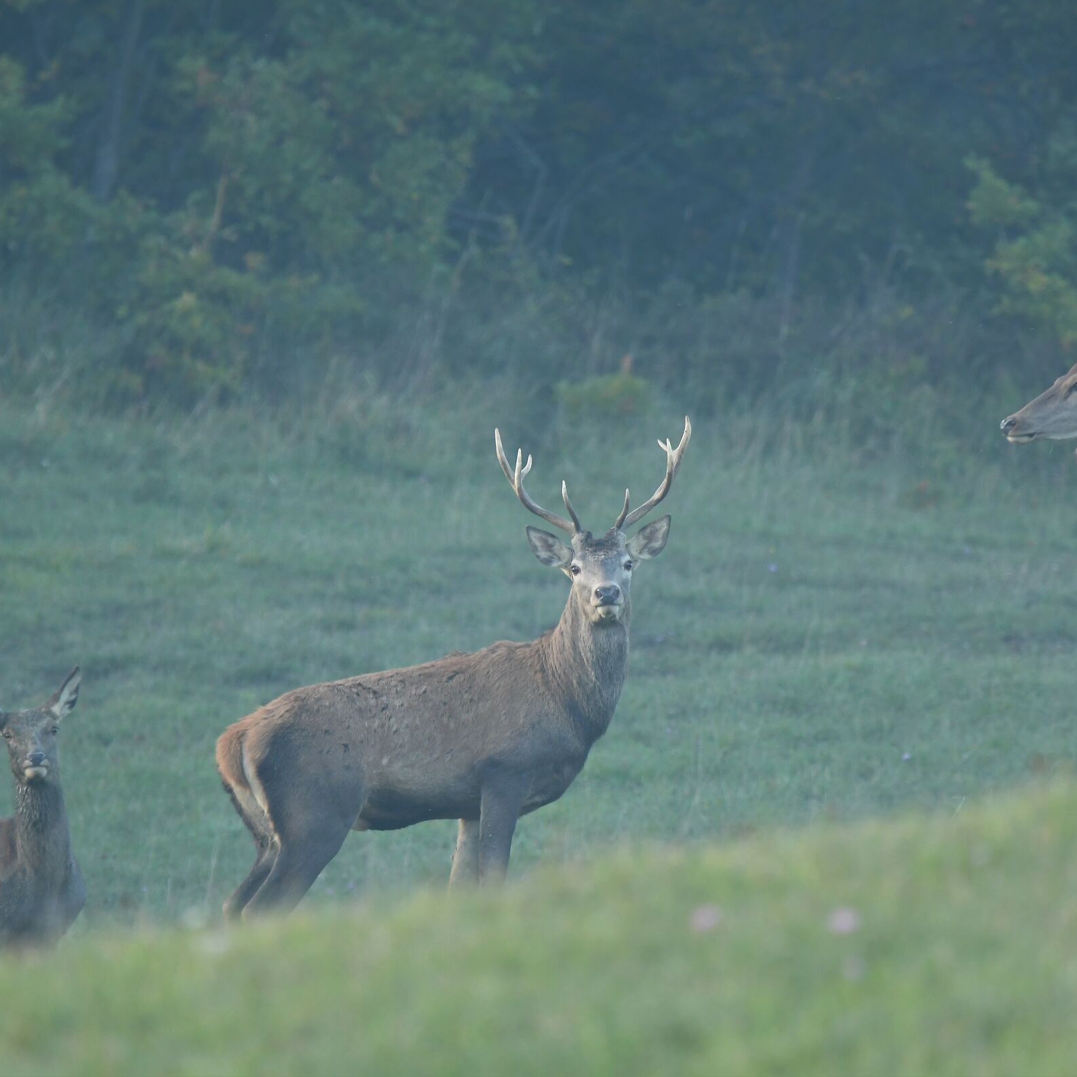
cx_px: 498
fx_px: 40445
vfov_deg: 1.5
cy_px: 538
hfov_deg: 1.5
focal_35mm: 1149
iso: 800
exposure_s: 1/100
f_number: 6.3
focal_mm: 600
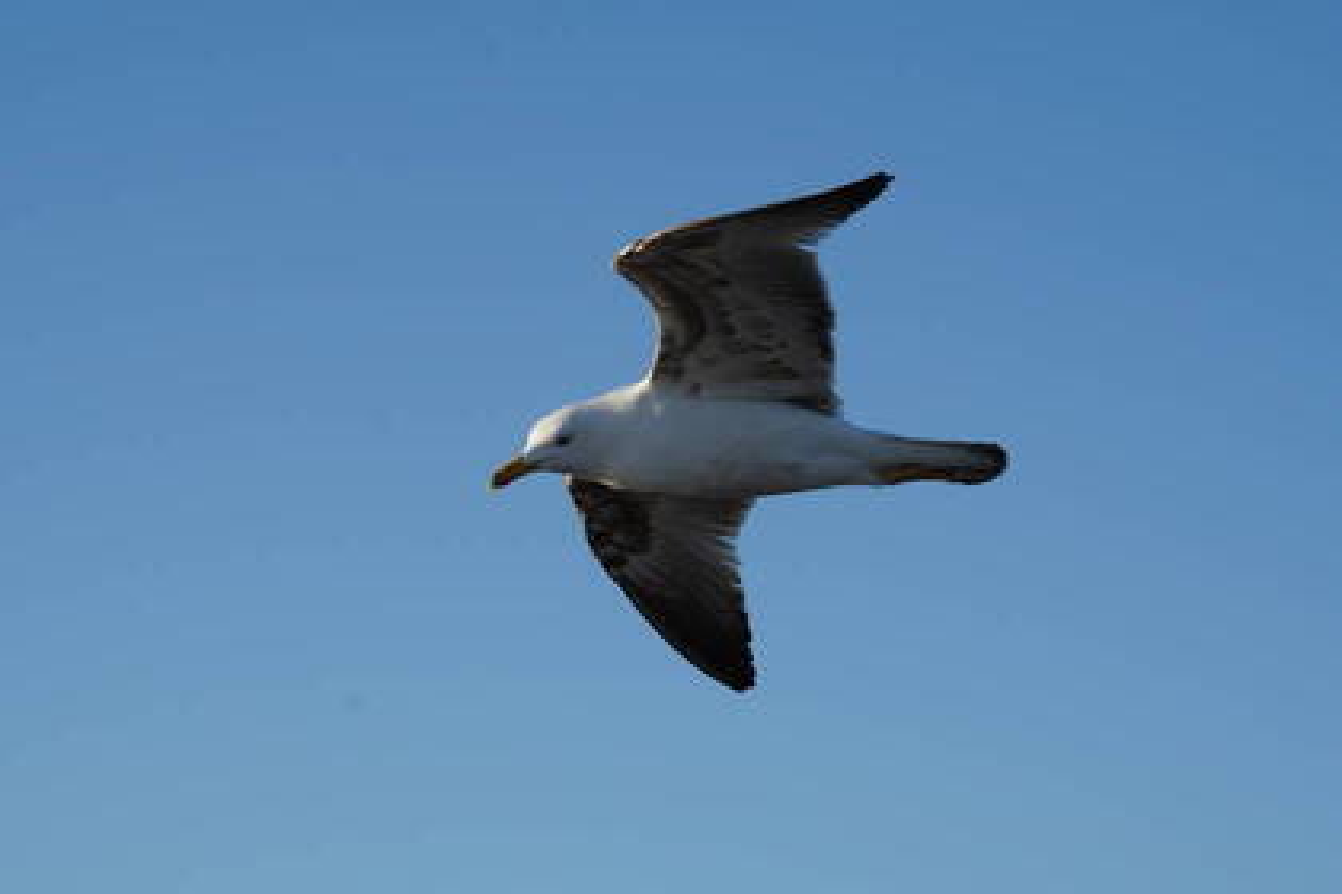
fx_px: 5535
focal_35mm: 148
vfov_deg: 9.2
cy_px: 447
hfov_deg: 13.8
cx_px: 671
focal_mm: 99
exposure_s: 1/500
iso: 400
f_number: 11
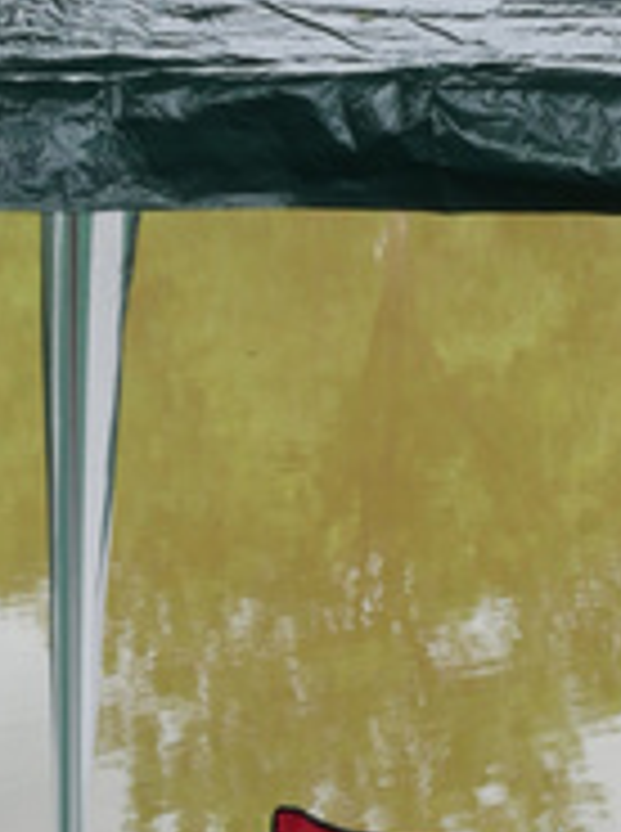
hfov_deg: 10.1
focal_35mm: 143
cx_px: 850
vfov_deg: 13.6
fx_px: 3432
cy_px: 832
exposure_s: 1/160
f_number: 9
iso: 400
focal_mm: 22
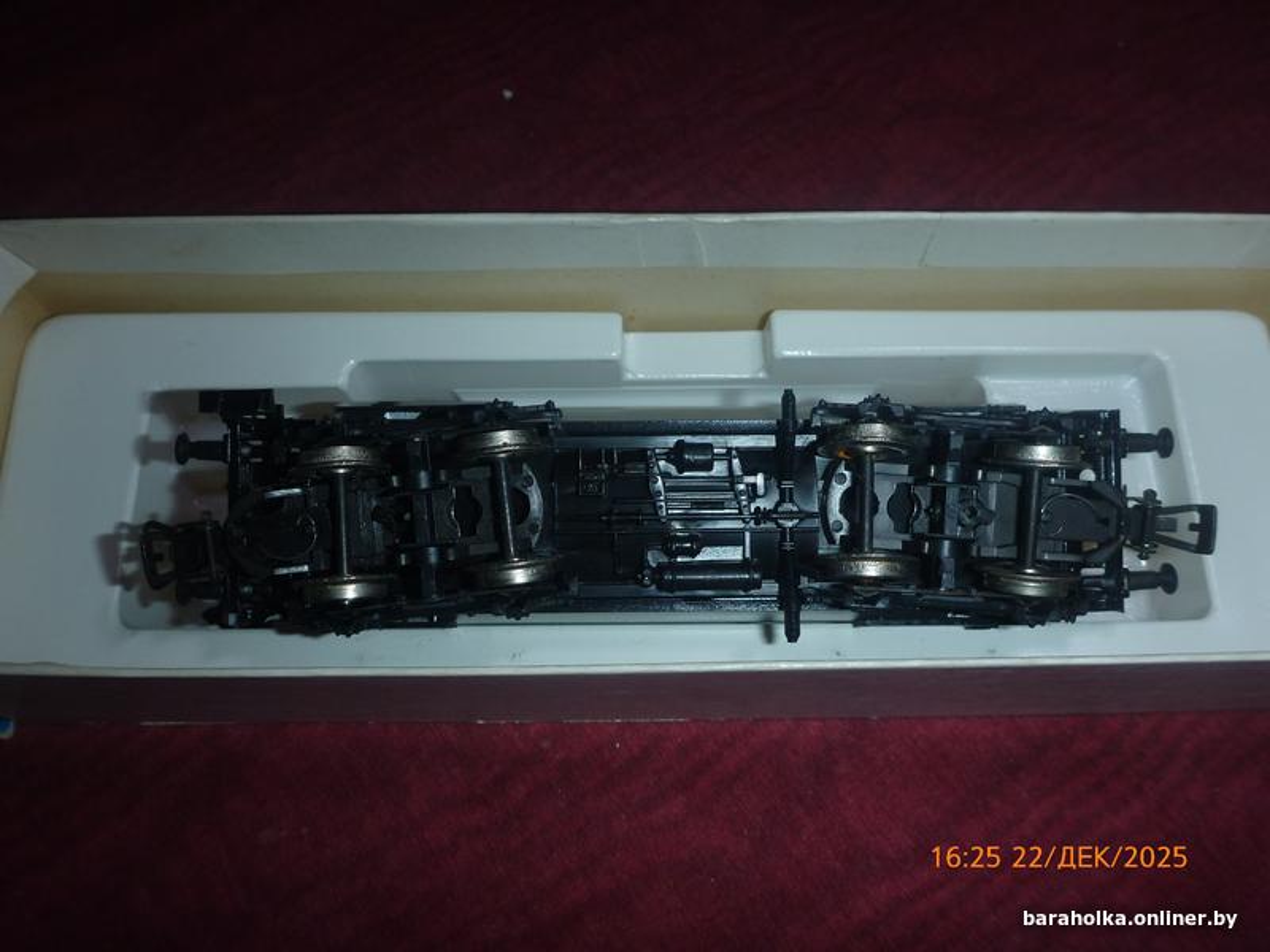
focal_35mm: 28
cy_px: 476
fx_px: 1027
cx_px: 635
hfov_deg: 63.4
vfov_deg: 49.7
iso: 100
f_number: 3.3
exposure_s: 1/60
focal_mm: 4.9
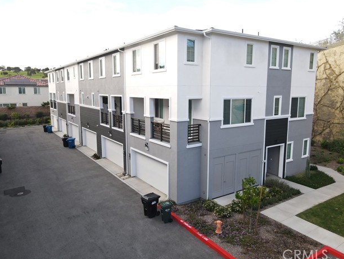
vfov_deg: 54.9
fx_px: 249
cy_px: 128
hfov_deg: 69.4
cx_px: 176
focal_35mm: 25
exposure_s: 1/10
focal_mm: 4.5
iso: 100
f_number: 2.8
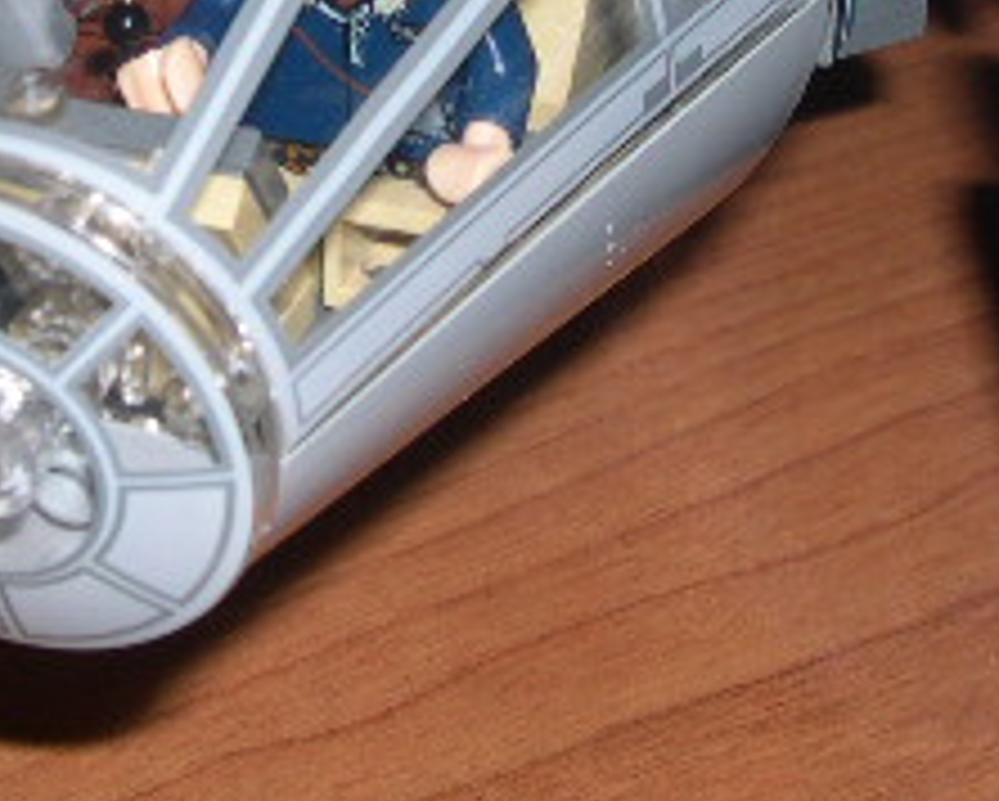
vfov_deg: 11.6
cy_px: -45
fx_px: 3906
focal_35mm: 132
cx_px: 315
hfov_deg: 14.5
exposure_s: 1/60
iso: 100
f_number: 8.4
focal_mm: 10.1
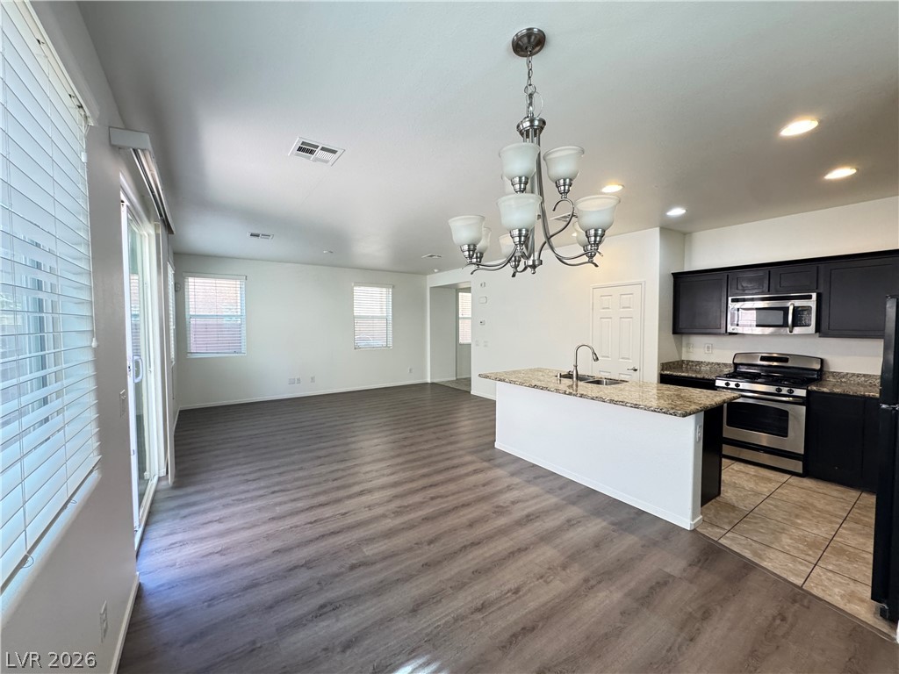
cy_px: 337
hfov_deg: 102.1
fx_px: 364
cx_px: 450
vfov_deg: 85.7
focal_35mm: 14
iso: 250
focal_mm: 2.22
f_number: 2.2
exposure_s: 1/60
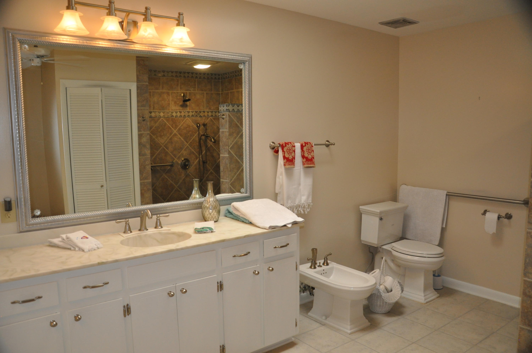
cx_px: 266
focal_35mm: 27
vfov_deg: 47.8
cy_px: 176
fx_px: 398
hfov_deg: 67.4
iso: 800
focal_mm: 18
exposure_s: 1/60
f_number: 3.5
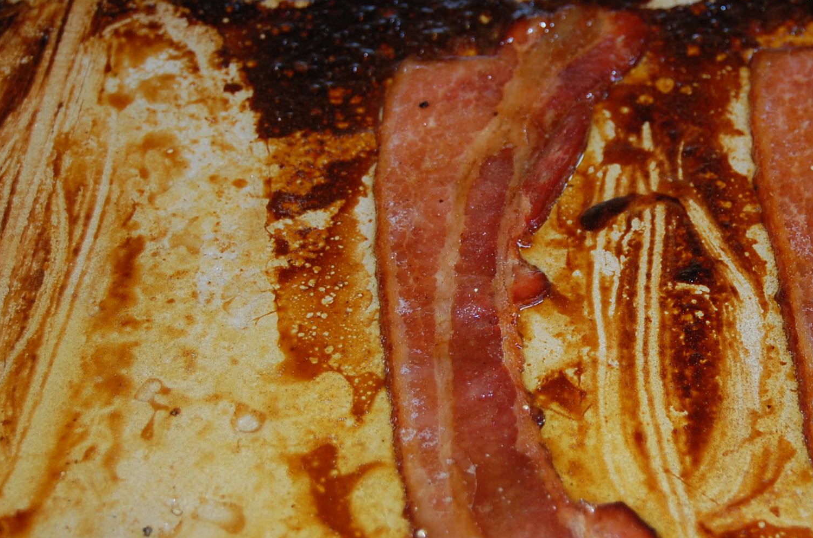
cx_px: 611
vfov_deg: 13.4
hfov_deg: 20.0
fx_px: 2294
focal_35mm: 102
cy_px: 251
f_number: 5.3
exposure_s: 1/60
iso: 400
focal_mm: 45
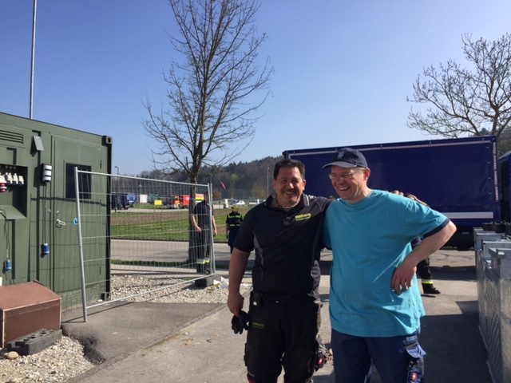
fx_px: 428
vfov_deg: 48.2
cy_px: 192
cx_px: 256
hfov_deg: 61.7
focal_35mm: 29
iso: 32
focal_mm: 4.15
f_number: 2.2
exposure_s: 1/1721
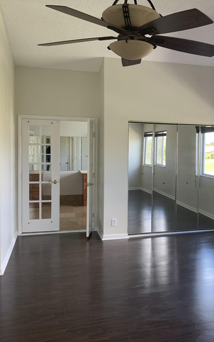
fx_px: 345
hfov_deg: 33.5
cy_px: 171
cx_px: 171
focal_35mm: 37
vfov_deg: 52.7
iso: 80
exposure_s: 1/121
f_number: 1.8
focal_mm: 4.25
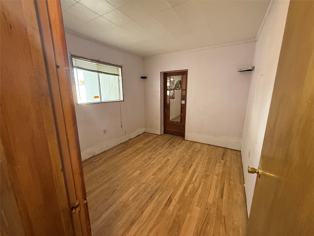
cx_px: 157
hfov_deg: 102.1
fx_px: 127
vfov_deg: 85.7
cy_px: 118
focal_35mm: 14
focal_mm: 2.22
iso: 500
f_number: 2.2
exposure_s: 1/120
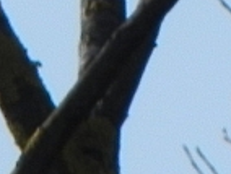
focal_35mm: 4880
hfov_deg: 0.4
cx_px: -107
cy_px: -421
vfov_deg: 0.3
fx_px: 32620
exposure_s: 1/520
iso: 160
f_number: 8
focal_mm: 120
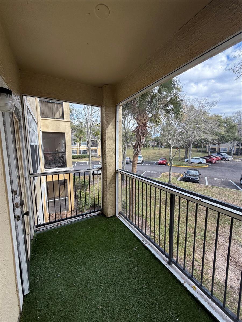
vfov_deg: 102.1
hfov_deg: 85.7
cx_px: 121
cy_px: 161
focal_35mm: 14
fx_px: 130
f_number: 2.2
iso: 50
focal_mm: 2.22
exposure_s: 1/198
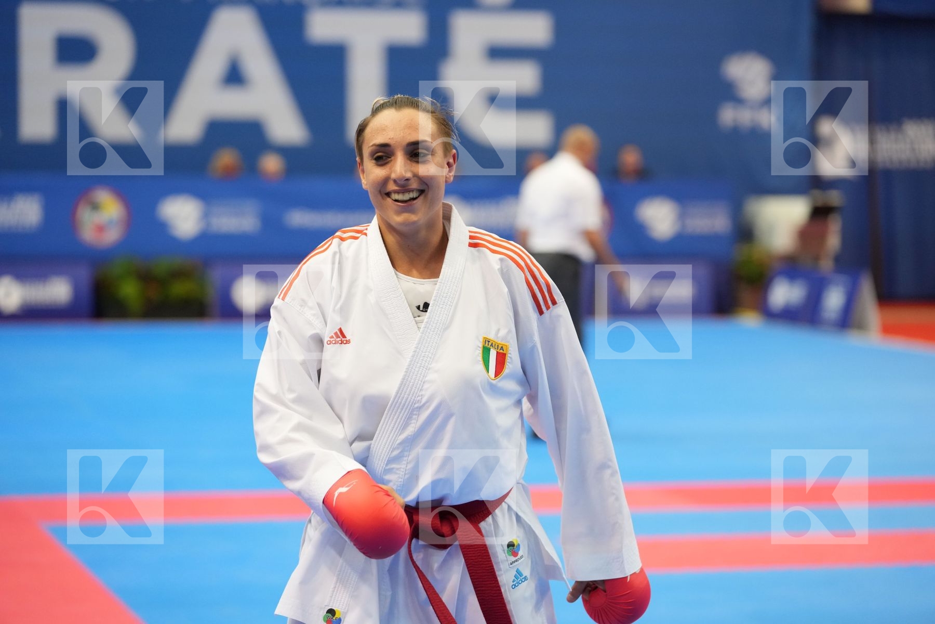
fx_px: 2935
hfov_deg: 18.1
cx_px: 468
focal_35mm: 113
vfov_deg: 12.1
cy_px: 312
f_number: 3.2
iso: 3200
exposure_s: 1/1000
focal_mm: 113
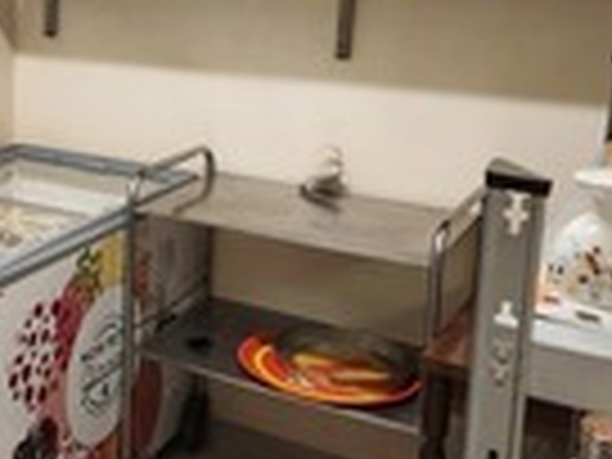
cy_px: 99
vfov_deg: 24.1
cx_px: -2
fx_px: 1061
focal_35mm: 60
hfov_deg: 30.0
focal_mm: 5.4
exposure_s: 1/100
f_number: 1.8
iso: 320
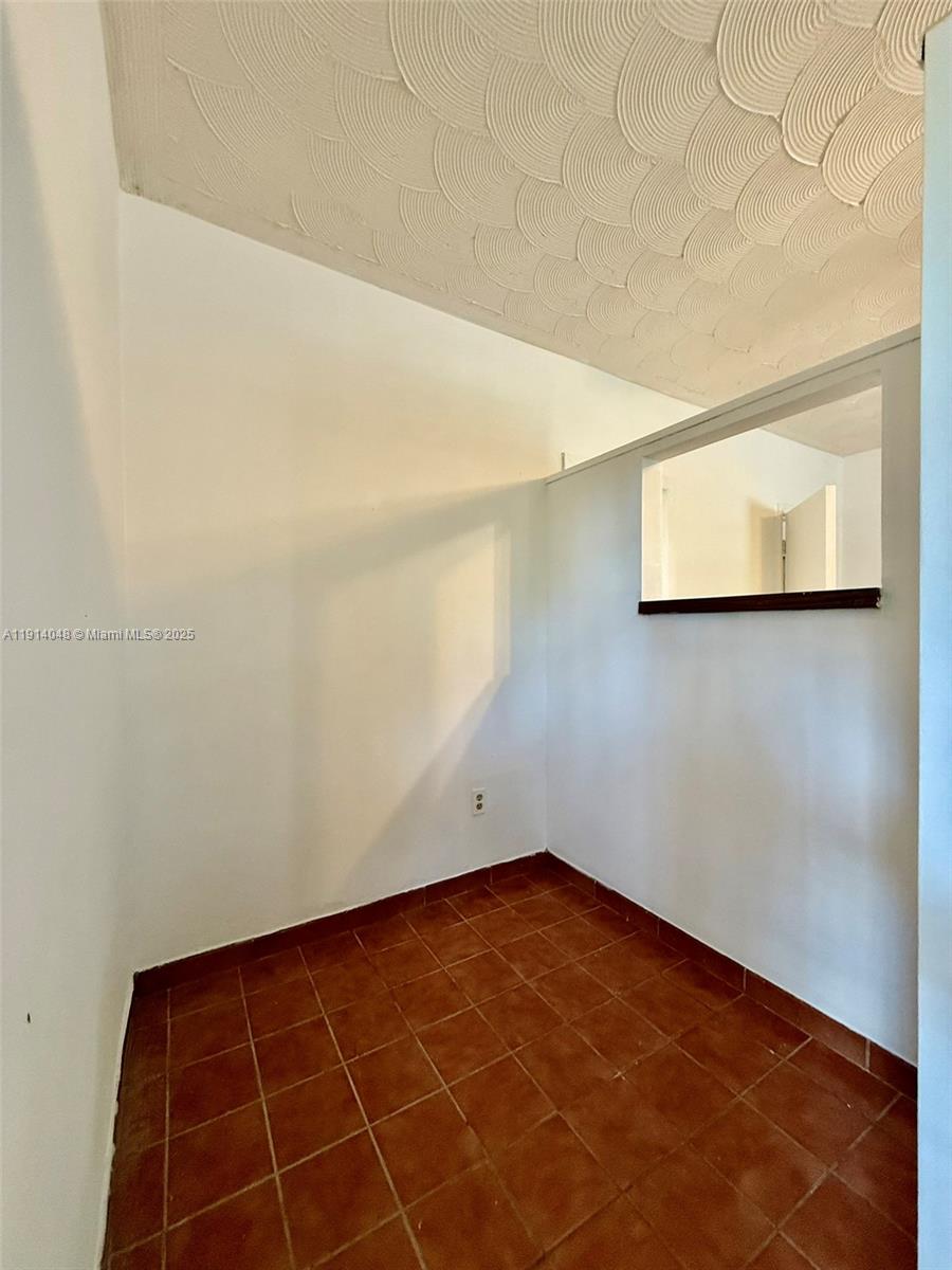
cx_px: 476
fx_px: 513
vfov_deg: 102.1
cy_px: 635
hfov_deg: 85.7
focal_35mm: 14
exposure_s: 1/60
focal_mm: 2.22
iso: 320
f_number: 2.2
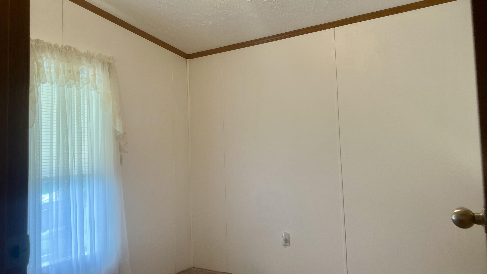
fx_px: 374
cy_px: 127
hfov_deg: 66.1
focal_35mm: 29
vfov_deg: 40.2
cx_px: 241
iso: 125
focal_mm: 5.7
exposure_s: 1/120
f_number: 1.5
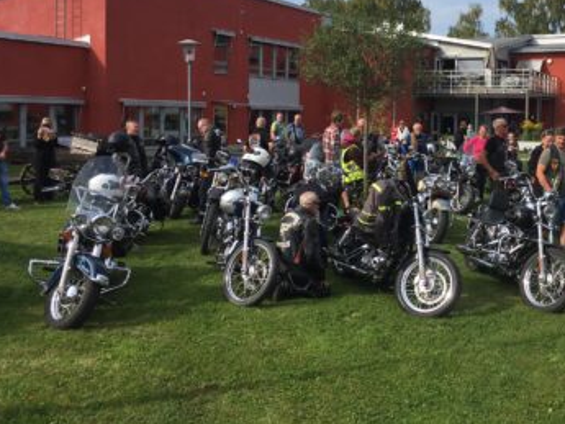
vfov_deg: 34.0
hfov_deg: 43.8
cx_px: 401
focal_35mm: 42
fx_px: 686
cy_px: 132
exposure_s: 1/1399
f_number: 2.2
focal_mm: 4.15
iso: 25
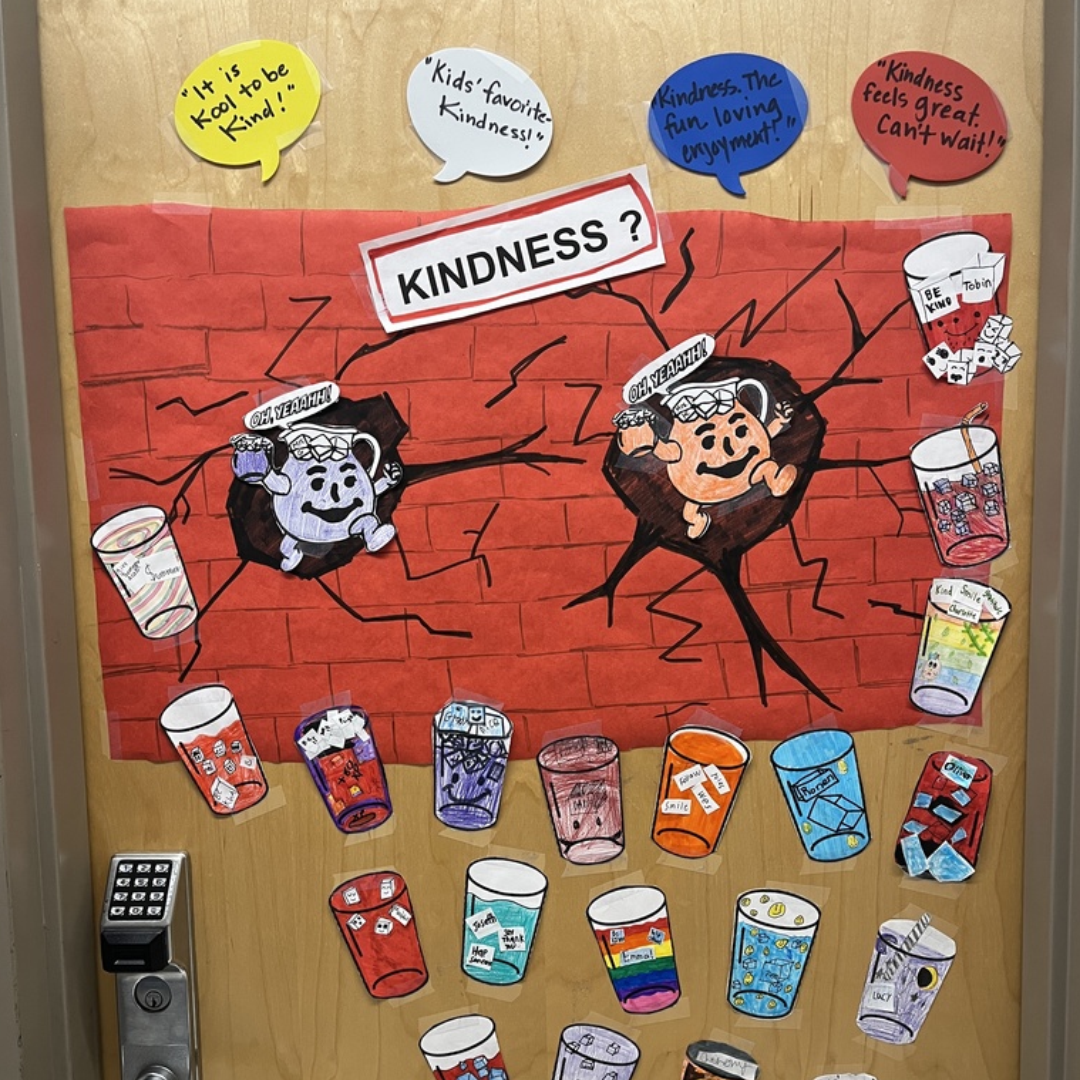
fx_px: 1094
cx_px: 542
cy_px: 649
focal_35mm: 31
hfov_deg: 52.5
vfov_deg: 52.2
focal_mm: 5.1
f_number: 1.6
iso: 125
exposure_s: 1/60
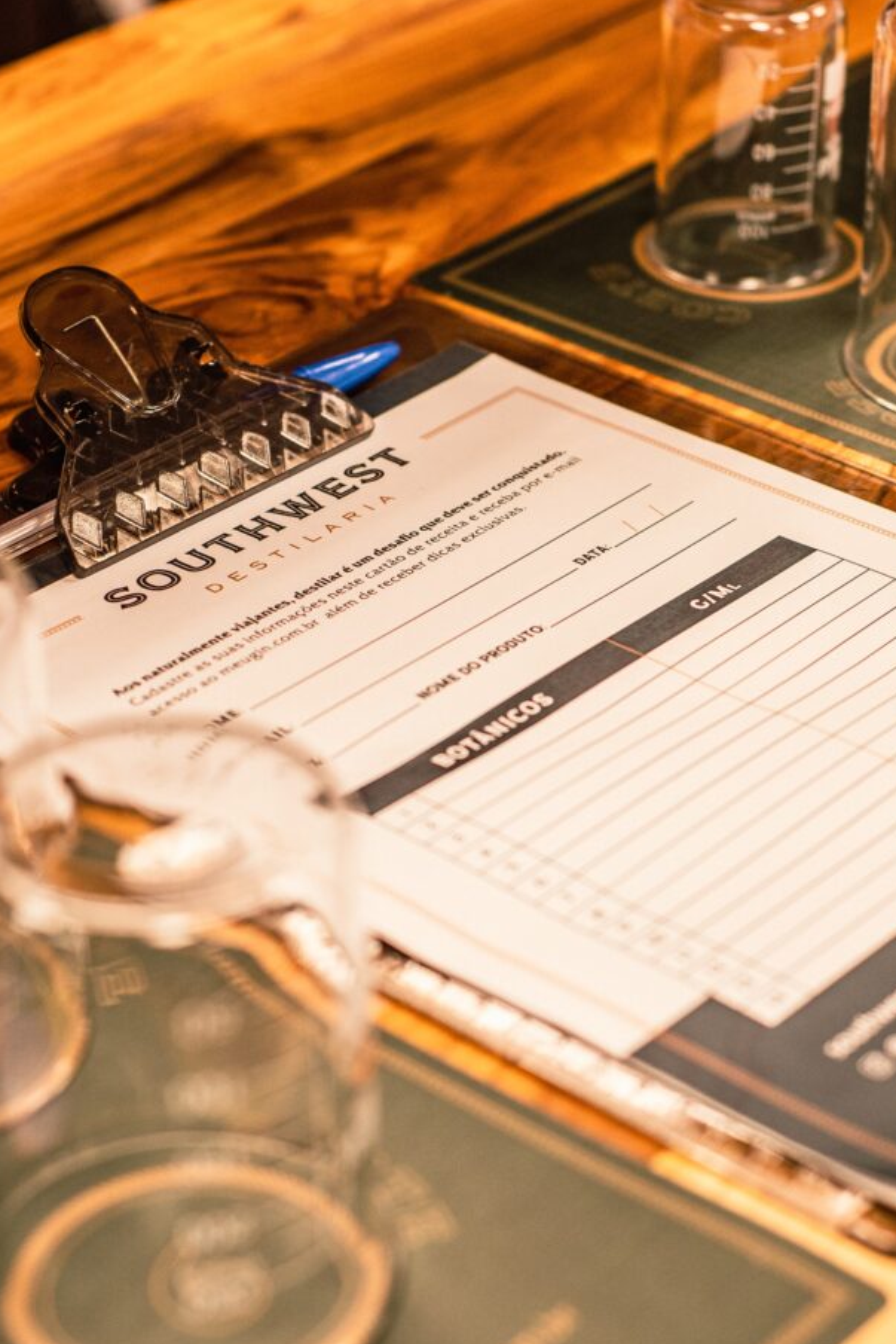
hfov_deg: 16.1
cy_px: 757
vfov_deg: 23.9
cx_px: 424
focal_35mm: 85
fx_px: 3172
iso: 400
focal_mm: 50
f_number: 2.2
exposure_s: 1/100
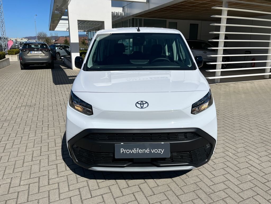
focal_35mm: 26
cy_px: 102
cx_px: 136
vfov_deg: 53.1
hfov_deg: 67.3
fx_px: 204
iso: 50
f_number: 1.6
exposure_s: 1/9901
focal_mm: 5.1
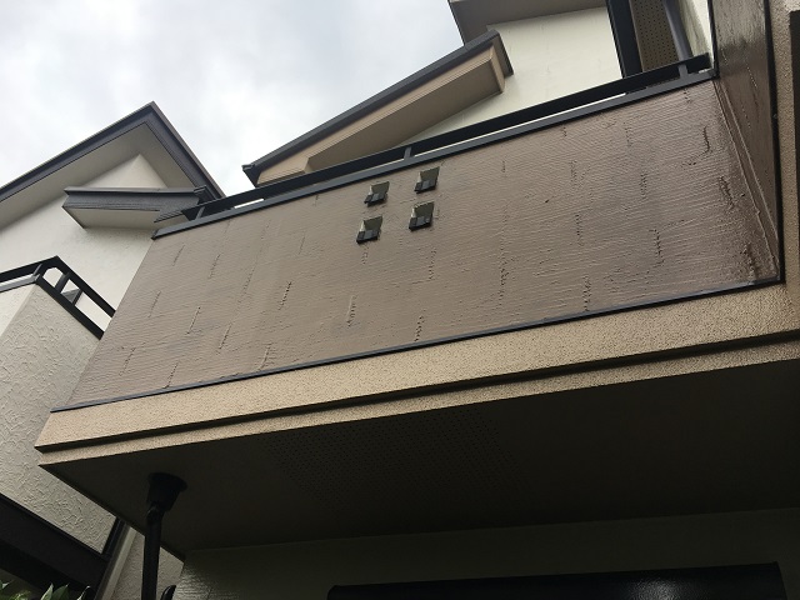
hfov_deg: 61.7
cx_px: 400
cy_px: 300
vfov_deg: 48.2
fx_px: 670
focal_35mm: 29
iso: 25
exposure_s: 1/496
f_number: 2.2
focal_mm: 4.15
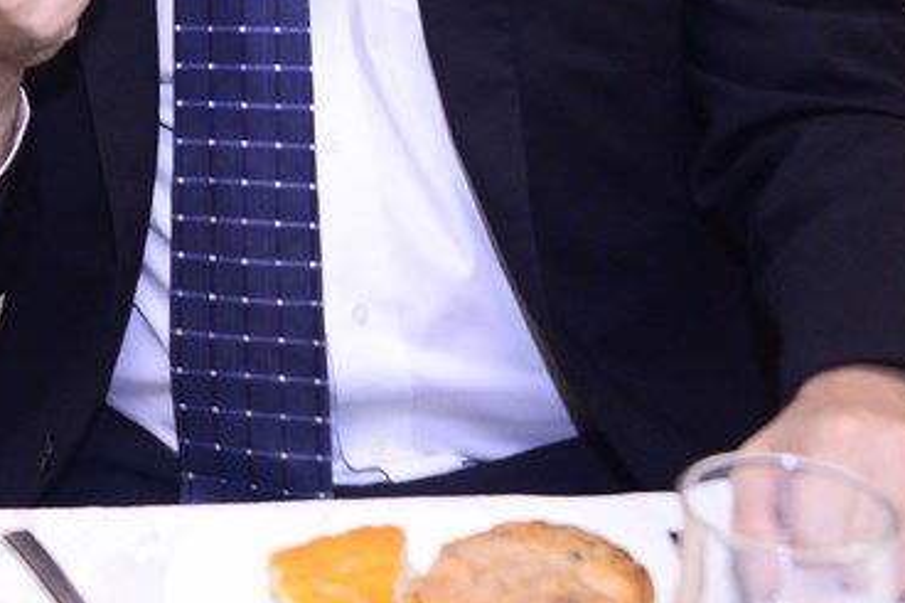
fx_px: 2990
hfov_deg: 16.4
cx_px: -219
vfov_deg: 11.0
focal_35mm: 119
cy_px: -340
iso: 2000
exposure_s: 1/160
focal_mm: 38
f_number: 5.6
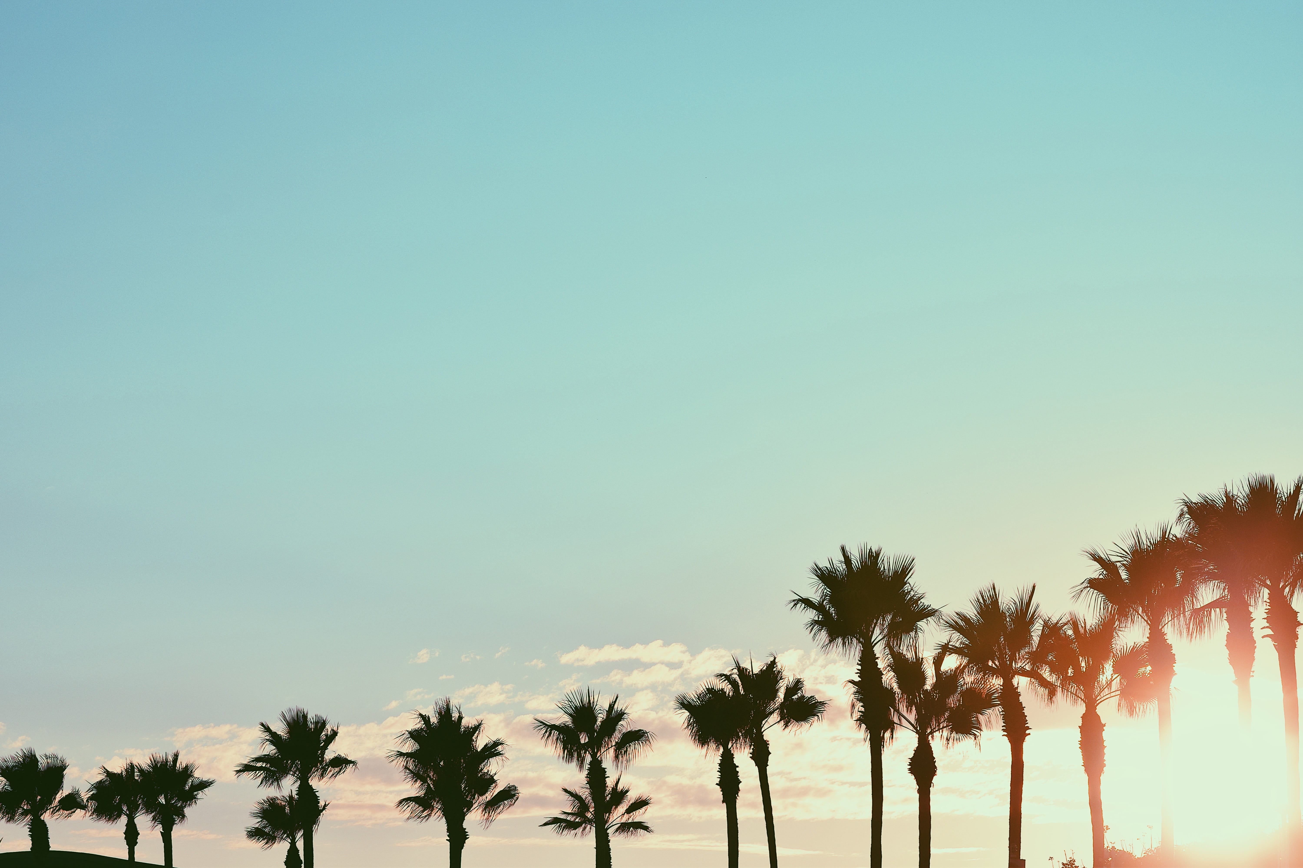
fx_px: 4614
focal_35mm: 128
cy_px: 434
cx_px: 652
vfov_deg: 10.8
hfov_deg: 16.1
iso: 200
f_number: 9
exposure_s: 1/1250
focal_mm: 85
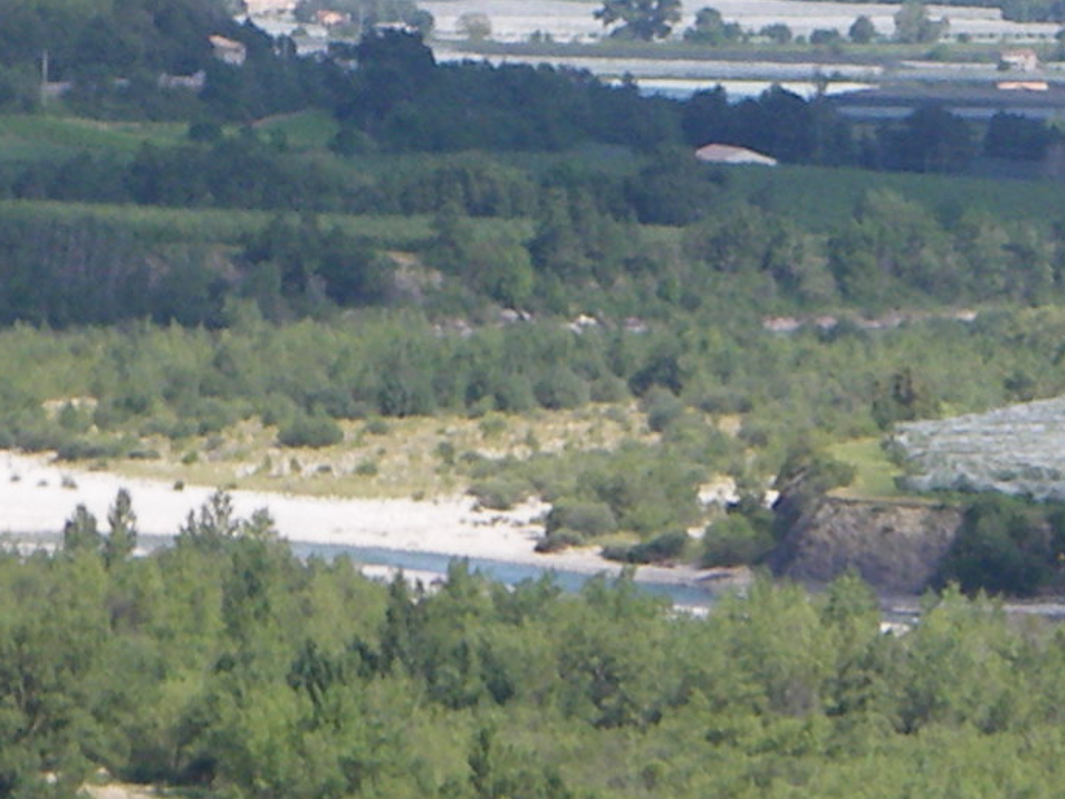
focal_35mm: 320
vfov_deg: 4.6
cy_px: 17
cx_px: 1817
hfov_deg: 6.1
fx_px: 9845
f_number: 3.7
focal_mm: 9.8
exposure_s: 1/320
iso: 64
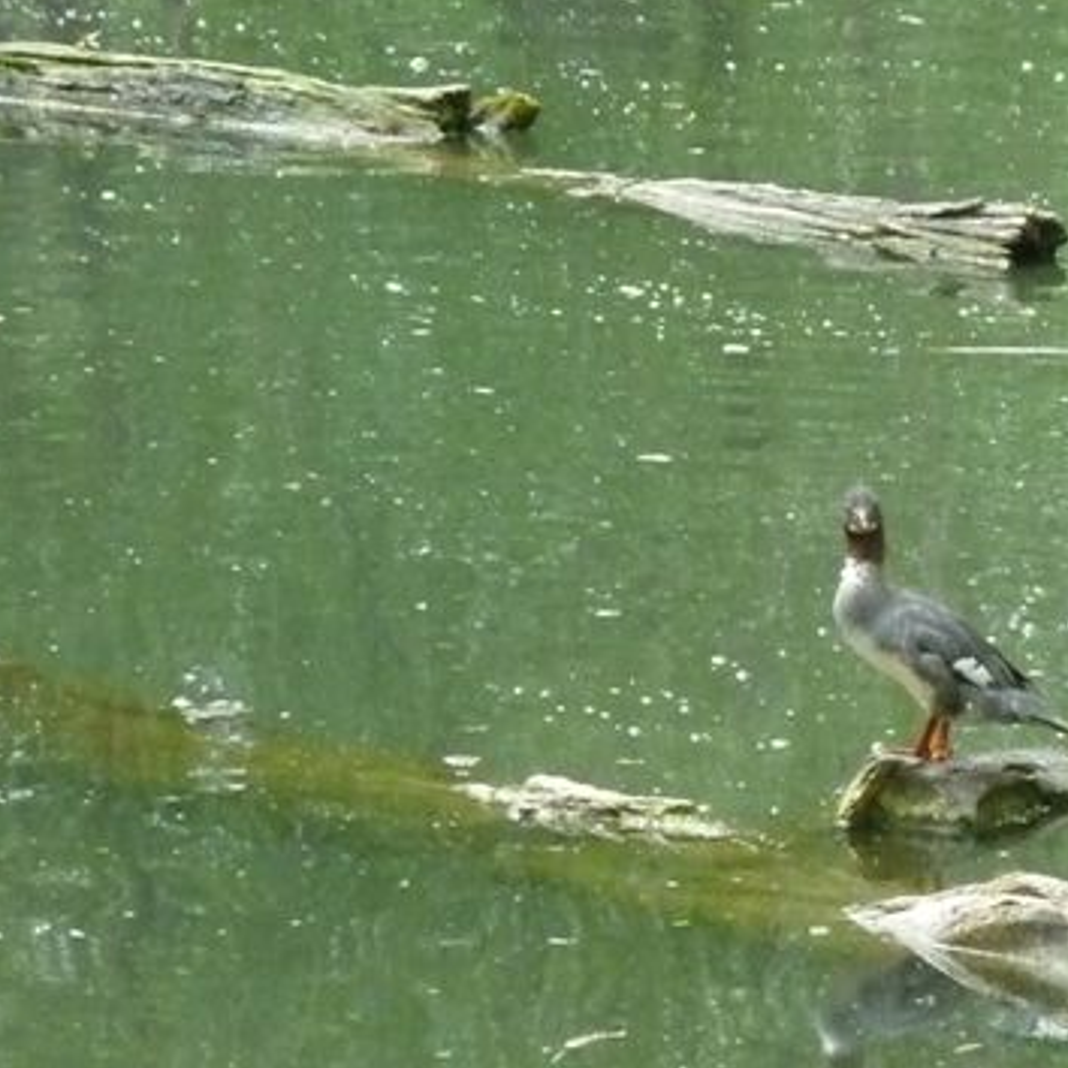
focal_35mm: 320
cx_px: 929
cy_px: 685
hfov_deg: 5.5
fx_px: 11170
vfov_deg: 5.5
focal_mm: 36
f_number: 5.9
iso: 1600
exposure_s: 1/500
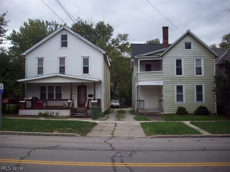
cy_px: 86
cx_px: 115
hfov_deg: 50.2
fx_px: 246
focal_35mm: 37
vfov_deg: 38.6
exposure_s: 1/590
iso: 80
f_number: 2.8
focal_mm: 6.2
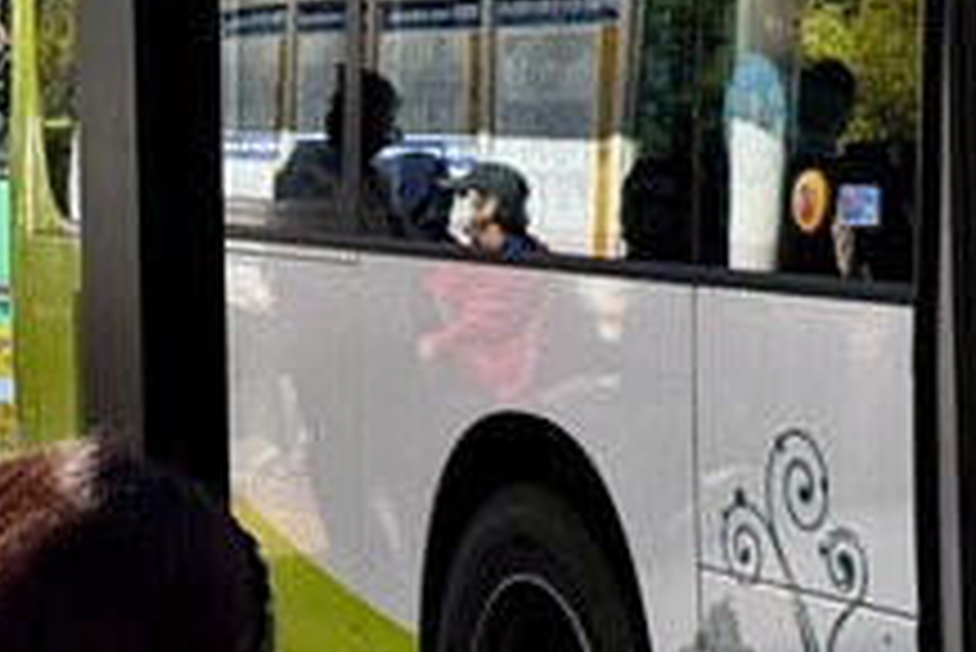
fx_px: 4178
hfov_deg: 13.3
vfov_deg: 8.9
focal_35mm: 154
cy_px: 241
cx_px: 400
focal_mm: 6.76
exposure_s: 1/843
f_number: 1.78
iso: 64
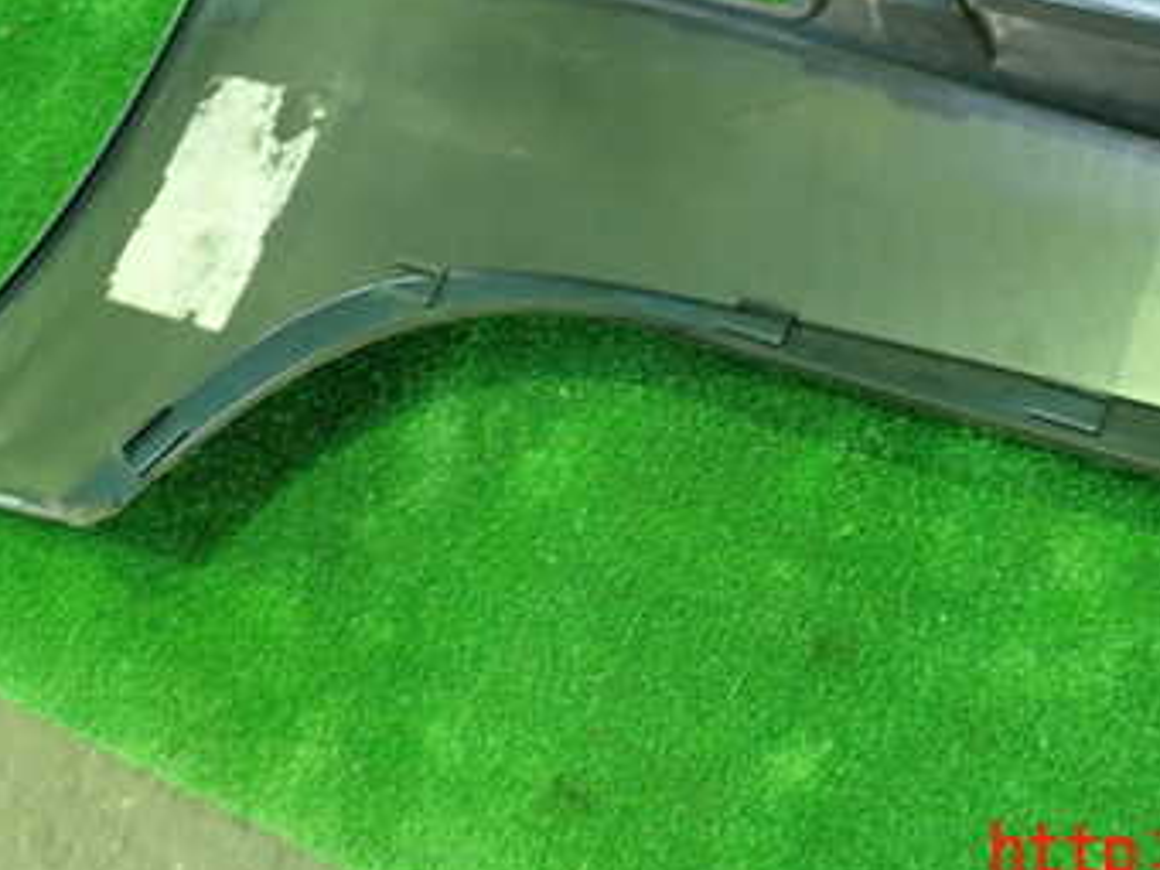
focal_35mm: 53
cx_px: 737
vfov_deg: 26.8
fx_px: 1776
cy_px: 130
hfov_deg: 35.9
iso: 800
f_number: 2.3
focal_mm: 5.5
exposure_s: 1/30
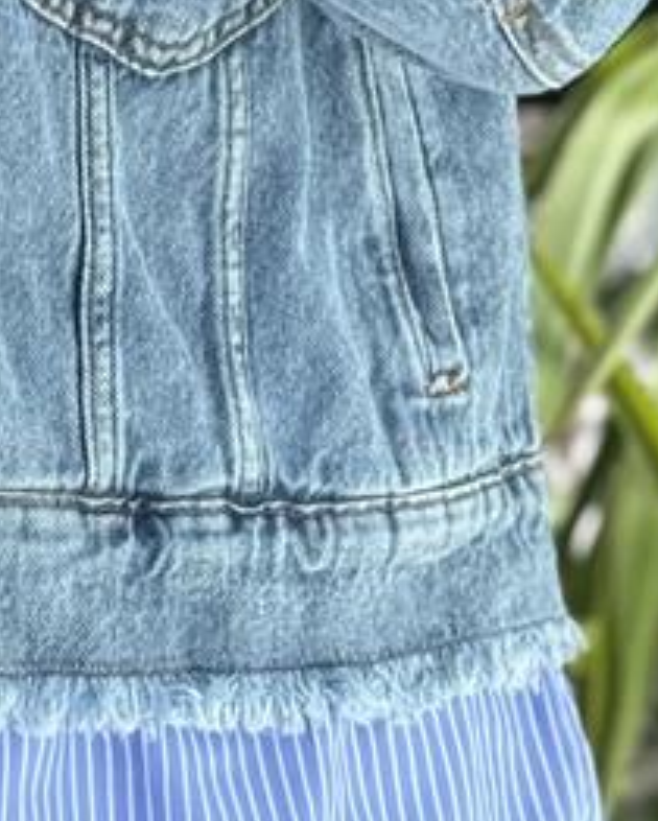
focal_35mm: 238
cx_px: -41
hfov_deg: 6.5
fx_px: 5787
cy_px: -324
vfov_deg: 8.0
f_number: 1.78
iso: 64
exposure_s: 1/832
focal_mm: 6.76
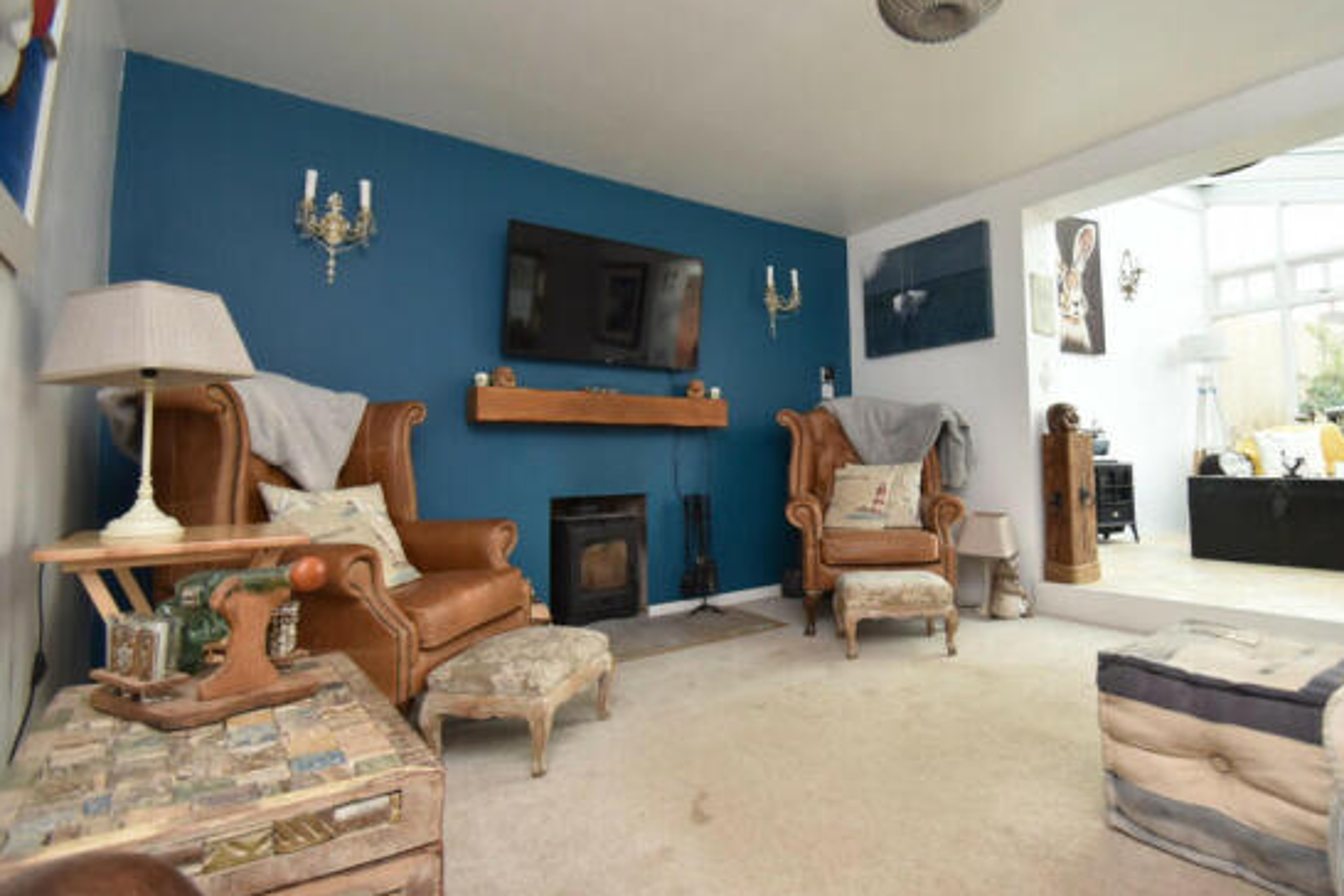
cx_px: 801
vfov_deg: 66.9
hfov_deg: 88.9
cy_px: 373
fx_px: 672
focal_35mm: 18
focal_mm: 10
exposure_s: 1/200
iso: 640
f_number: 3.5
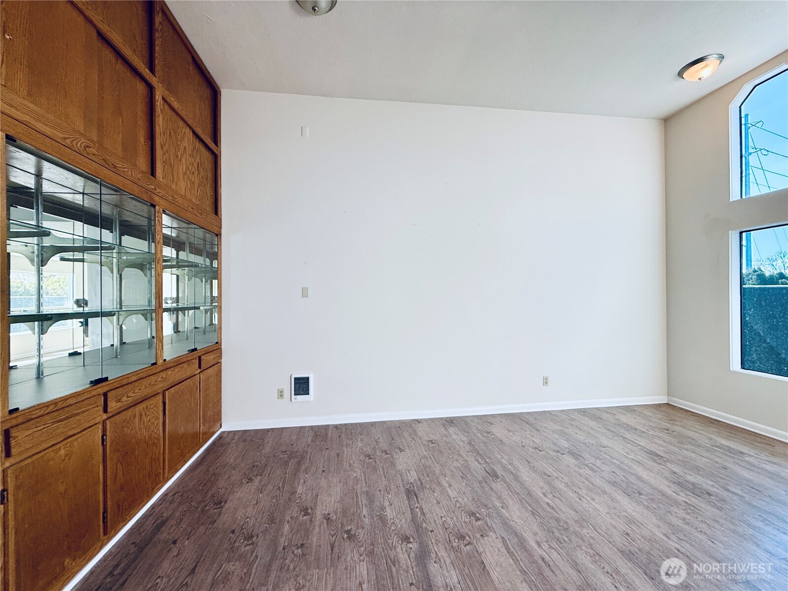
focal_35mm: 14
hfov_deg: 102.1
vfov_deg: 85.7
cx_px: 394
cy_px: 296
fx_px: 319
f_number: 2.2
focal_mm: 2.22
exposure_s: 1/120
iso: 80
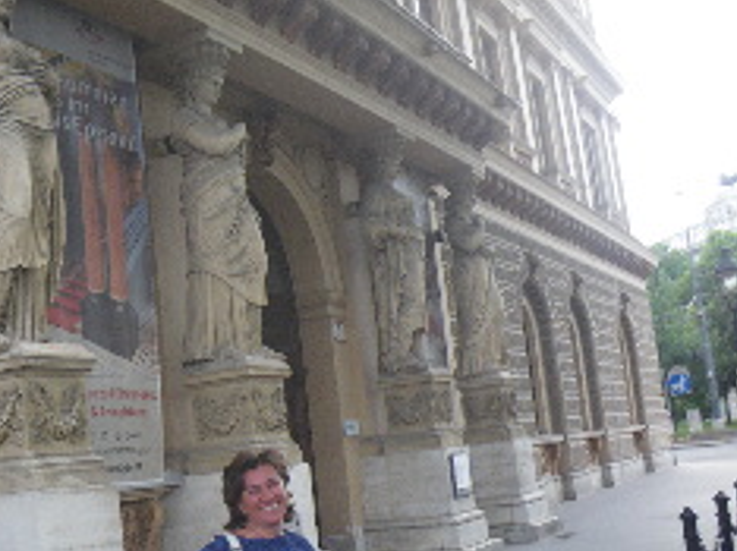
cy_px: 375
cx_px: 142
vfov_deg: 31.2
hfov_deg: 39.6
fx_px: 978
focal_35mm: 46
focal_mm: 5
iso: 64
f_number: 3.5
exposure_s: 1/50
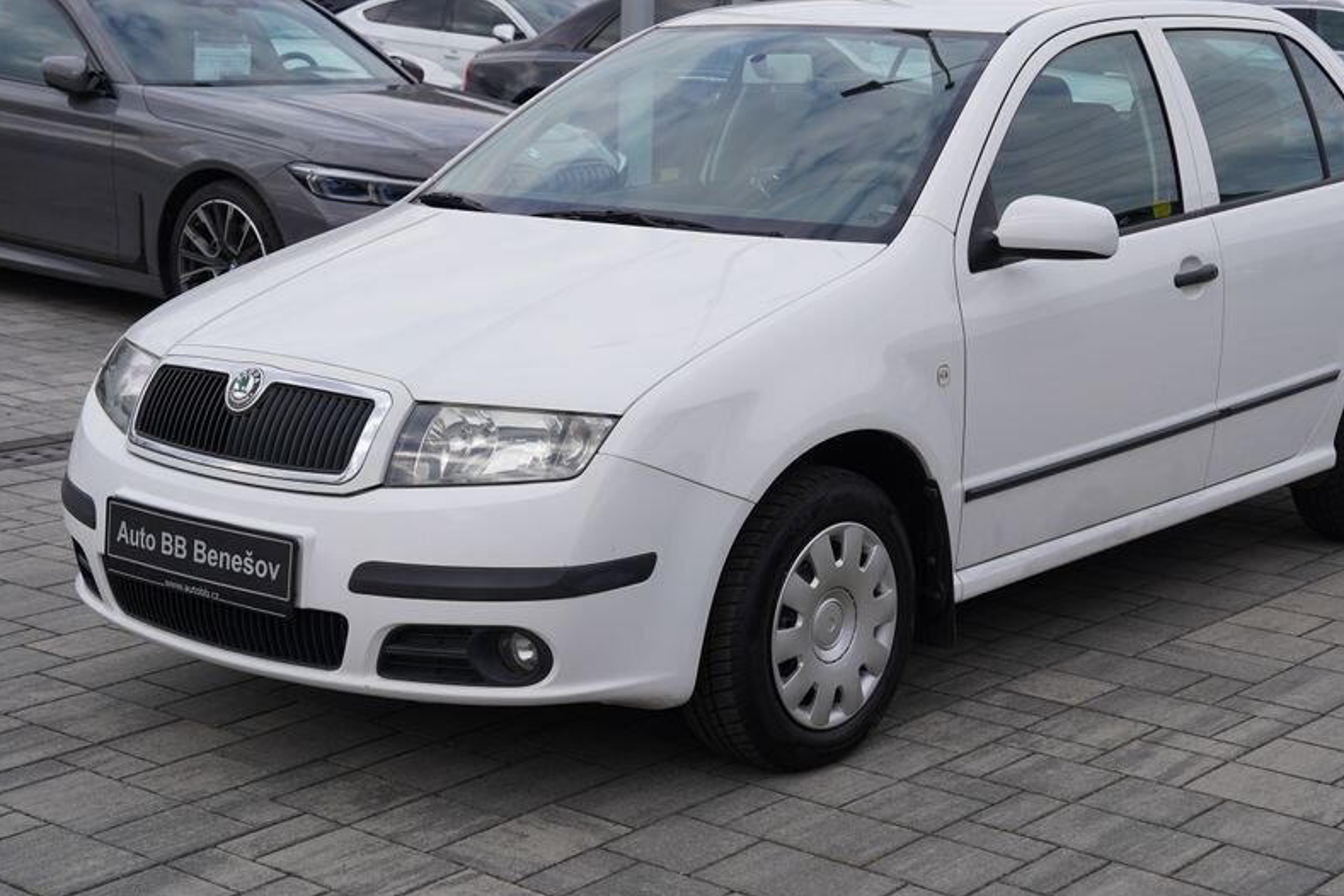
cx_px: 773
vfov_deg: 22.2
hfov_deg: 32.8
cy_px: 391
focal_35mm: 61
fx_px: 2277
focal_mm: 47
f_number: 6.3
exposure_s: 1/250
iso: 100
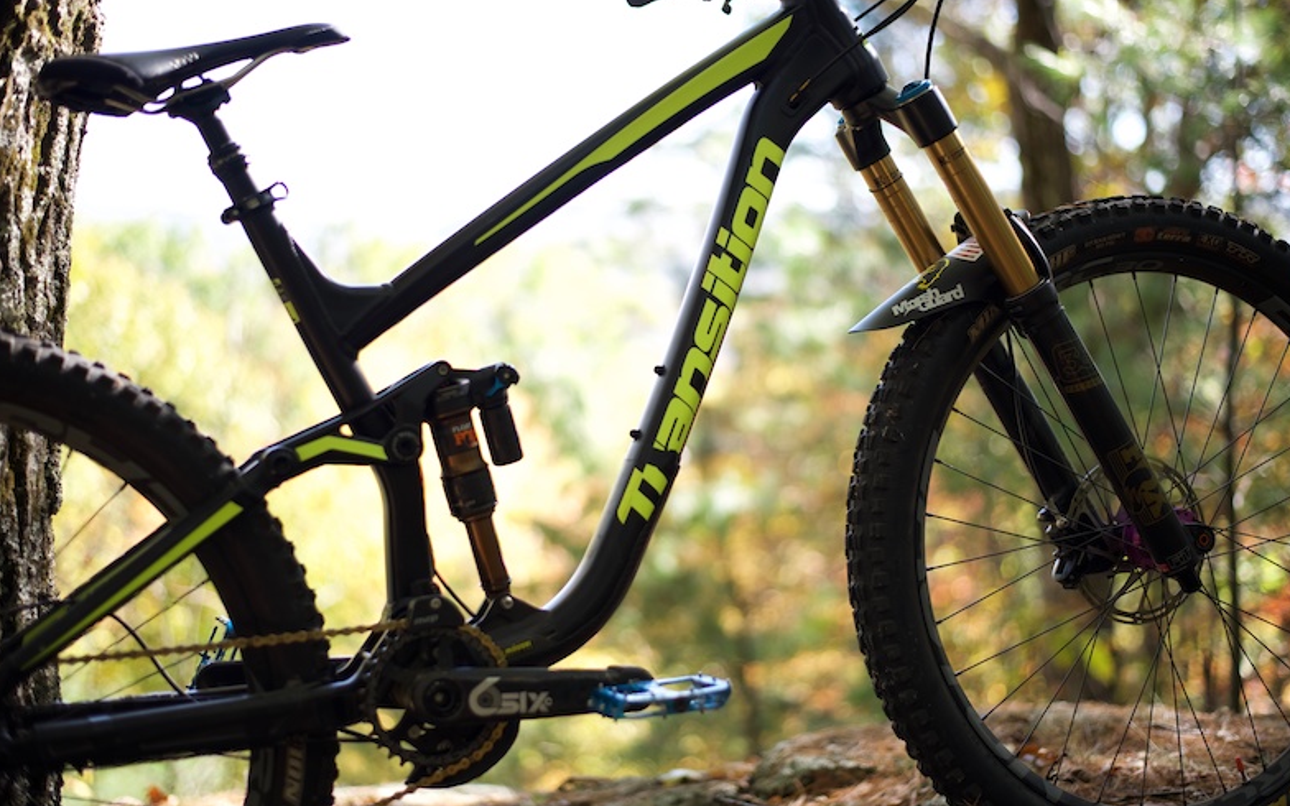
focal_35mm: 52
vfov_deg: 24.9
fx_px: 1828
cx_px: 650
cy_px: 380
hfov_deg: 38.9
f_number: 1.8
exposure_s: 1/400
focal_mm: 50
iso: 160
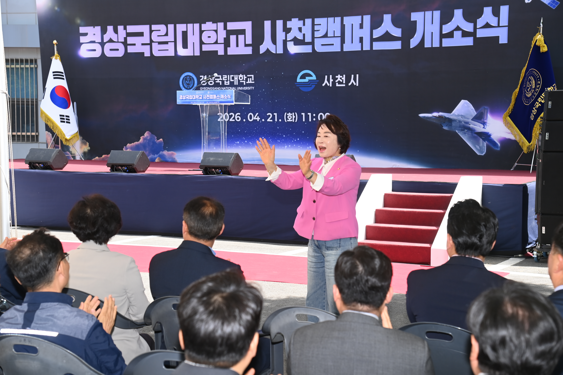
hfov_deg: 31.0
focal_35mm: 65
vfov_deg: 20.9
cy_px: 188
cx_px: 282
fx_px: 1016
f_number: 6.3
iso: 400
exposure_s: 1/320
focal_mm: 65
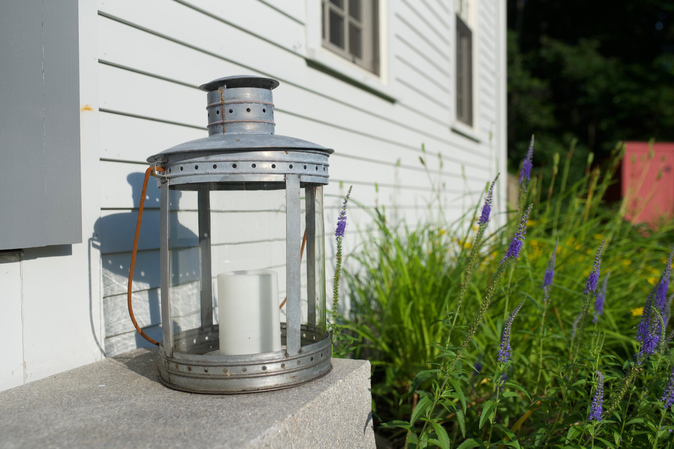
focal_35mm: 35
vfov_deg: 37.9
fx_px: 655
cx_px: 337
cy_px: 224
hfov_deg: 54.4
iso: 280
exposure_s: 1/4000
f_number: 3.2
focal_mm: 35
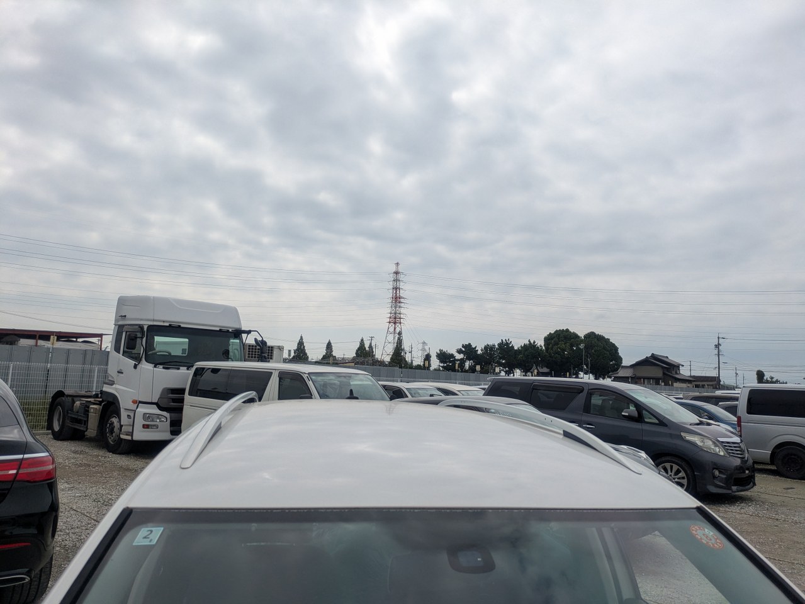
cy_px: 302
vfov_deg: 54.9
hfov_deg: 69.4
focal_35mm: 25
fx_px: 582
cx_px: 402
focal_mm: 5.43
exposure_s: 1/5917
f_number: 1.89
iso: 64
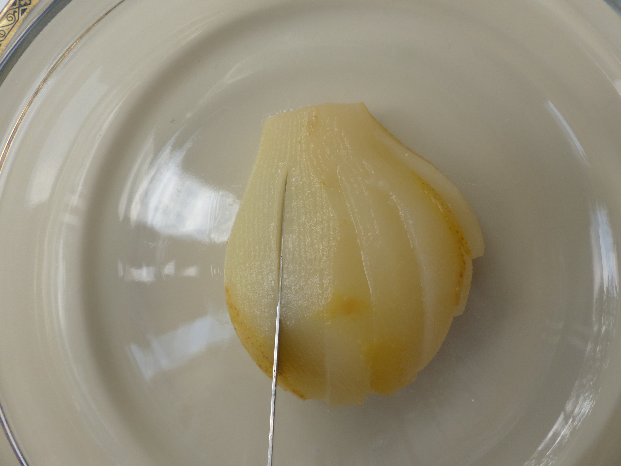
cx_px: 310
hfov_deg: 69.4
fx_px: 448
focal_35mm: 25
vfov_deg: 54.9
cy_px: 233
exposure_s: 1/200
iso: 100
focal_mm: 4.5
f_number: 4
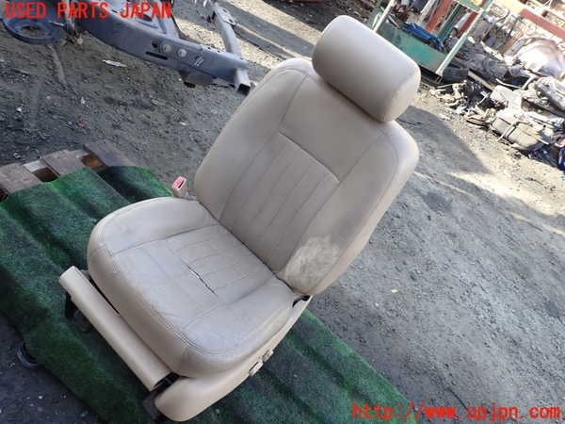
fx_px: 408
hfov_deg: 69.4
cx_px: 282
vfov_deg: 54.9
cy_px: 212
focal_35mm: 25
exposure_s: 1/100
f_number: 2.8
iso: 100
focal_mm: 4.5
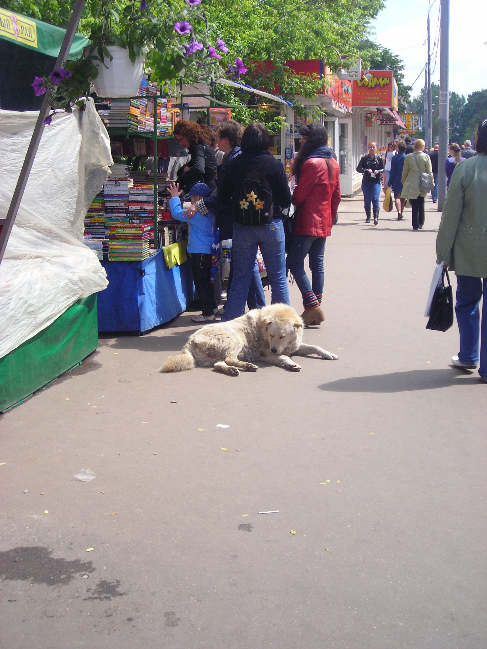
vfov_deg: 40.4
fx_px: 882
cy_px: 324
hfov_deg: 30.9
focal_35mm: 47
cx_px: 244
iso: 75
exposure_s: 1/137
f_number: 6.9
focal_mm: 7.8
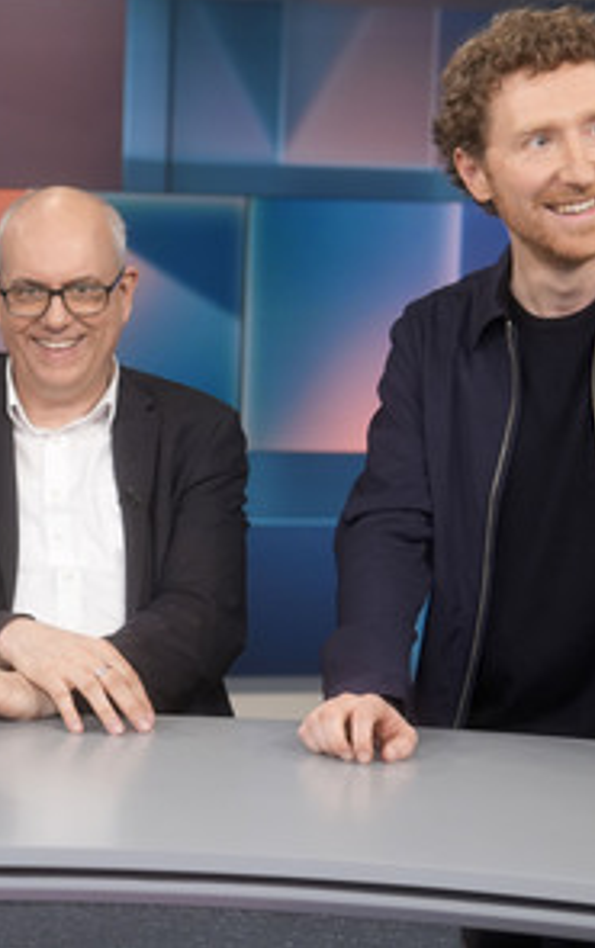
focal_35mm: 70
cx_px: -11
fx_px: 1812
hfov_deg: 18.1
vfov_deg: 29.3
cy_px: 469
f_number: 2.2
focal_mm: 30
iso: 640
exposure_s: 1/100
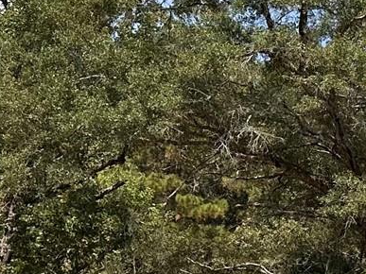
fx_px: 1342
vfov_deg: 11.5
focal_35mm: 127
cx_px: 525
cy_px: 283
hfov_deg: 14.6
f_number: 1.78
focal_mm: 6.86
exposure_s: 1/3155
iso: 80
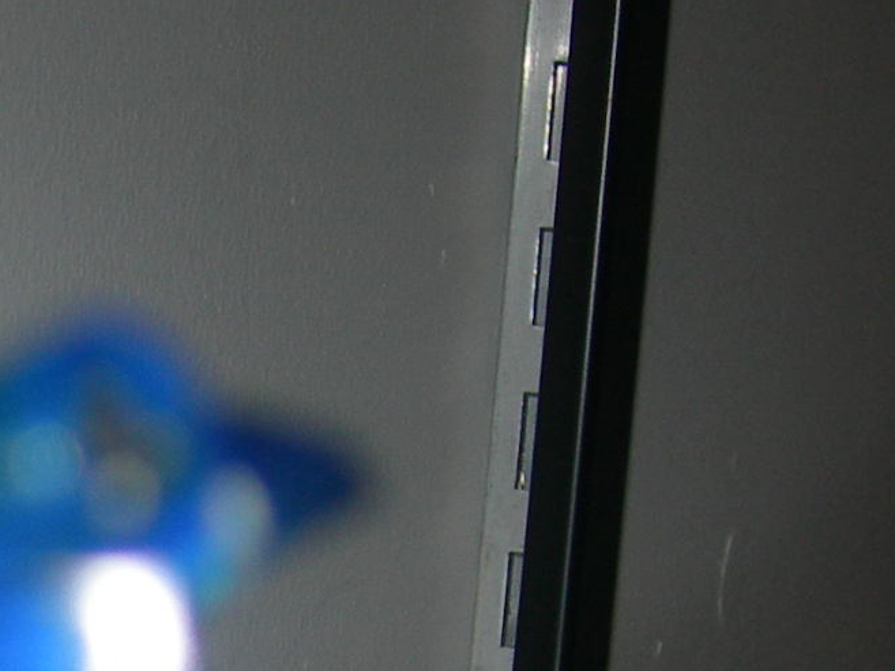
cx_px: -210
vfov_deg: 9.5
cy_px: 1128
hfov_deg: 12.8
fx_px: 3876
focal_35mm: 150
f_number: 2.8
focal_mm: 7.8
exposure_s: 1/60.1
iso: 50
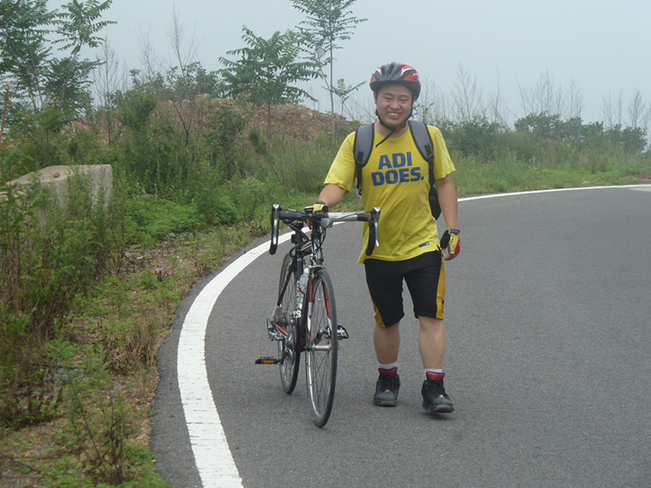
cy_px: 244
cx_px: 326
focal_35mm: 111
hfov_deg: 17.7
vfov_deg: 13.3
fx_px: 2088
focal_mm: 18.2
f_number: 4.4
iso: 80
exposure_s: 1/320
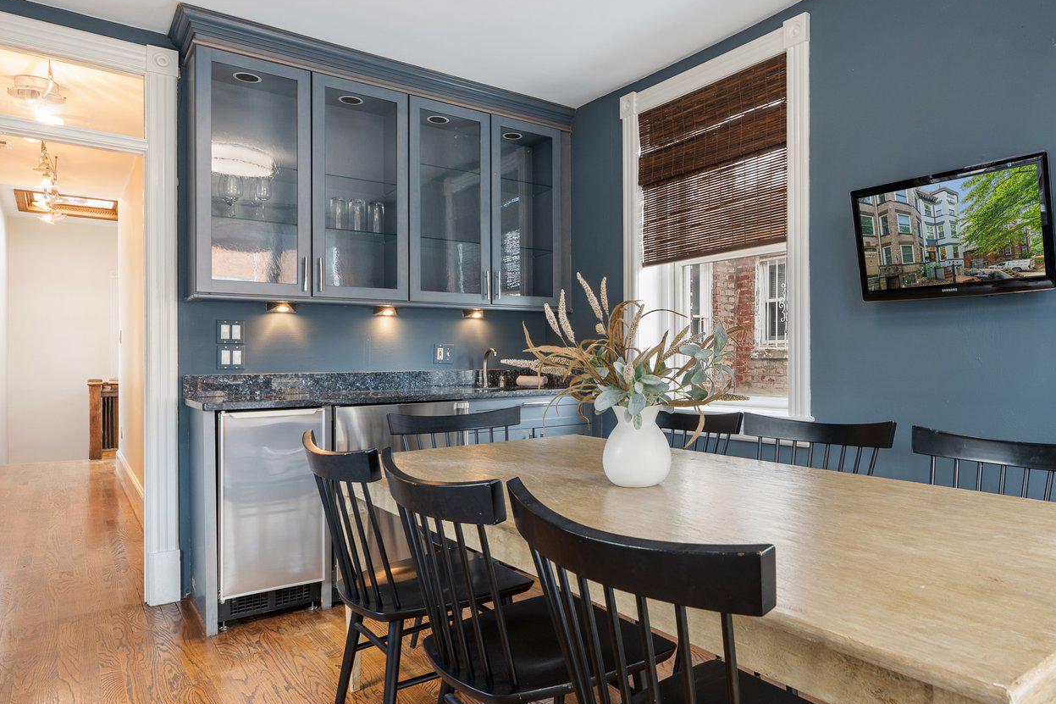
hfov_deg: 74.7
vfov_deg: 55.1
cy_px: 356
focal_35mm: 23
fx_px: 675
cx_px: 664
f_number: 8
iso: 500
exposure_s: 1/6
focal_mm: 14
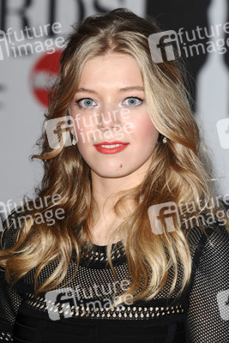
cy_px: 172
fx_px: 2502
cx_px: 114
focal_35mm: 262
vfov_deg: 7.8
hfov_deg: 5.2
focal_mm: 175
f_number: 4.5
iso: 200
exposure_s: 1/250
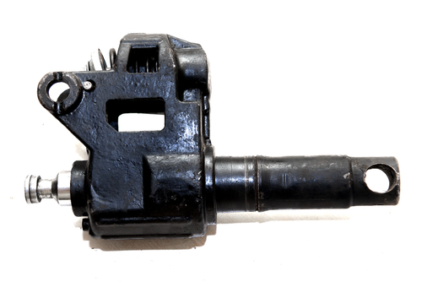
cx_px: 211
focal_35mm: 70
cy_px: 141
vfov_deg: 19.5
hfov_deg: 28.8
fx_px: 821
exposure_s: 1/125
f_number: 4
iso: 400
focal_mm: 70
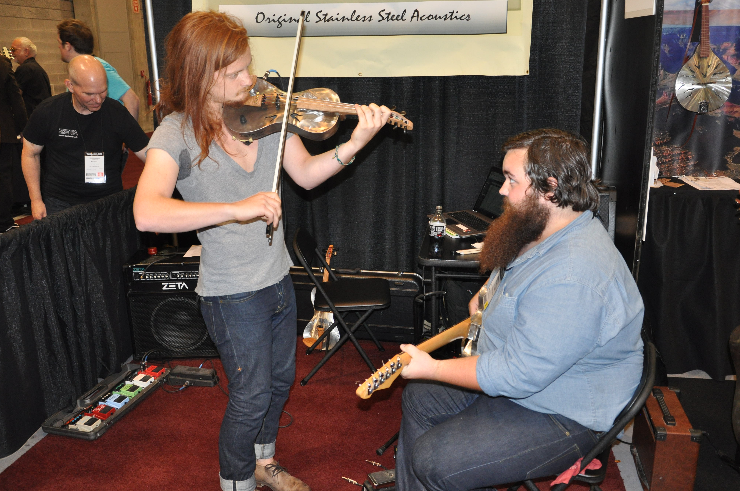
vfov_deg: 39.3
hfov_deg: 56.5
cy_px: 245
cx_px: 383
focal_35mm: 34
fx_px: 688
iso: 800
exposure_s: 1/60
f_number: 3.8
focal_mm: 21
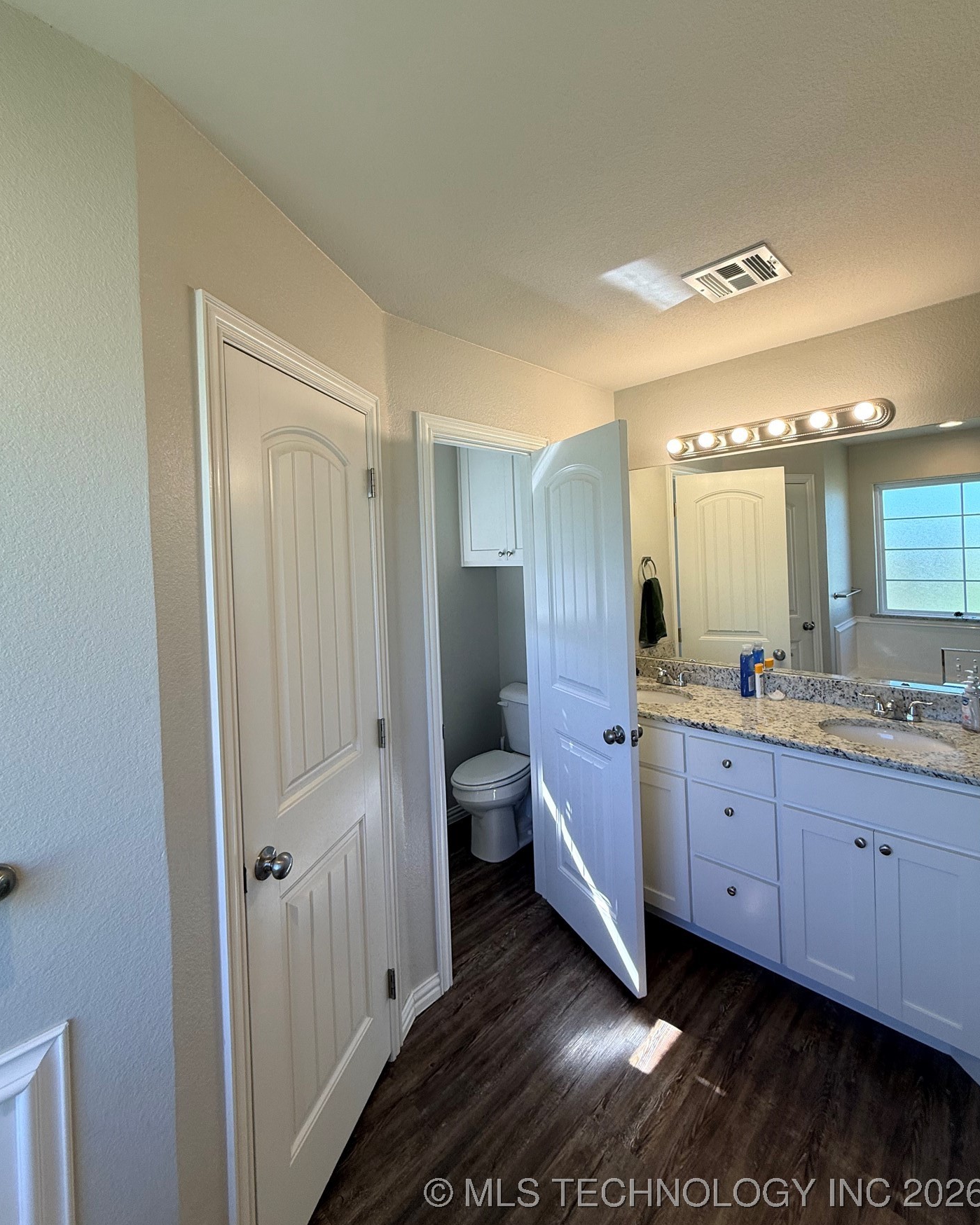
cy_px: 560
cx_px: 491
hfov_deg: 84.0
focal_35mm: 15
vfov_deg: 96.6
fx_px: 544
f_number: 2.2
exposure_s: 1/120
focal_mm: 2.22
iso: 64
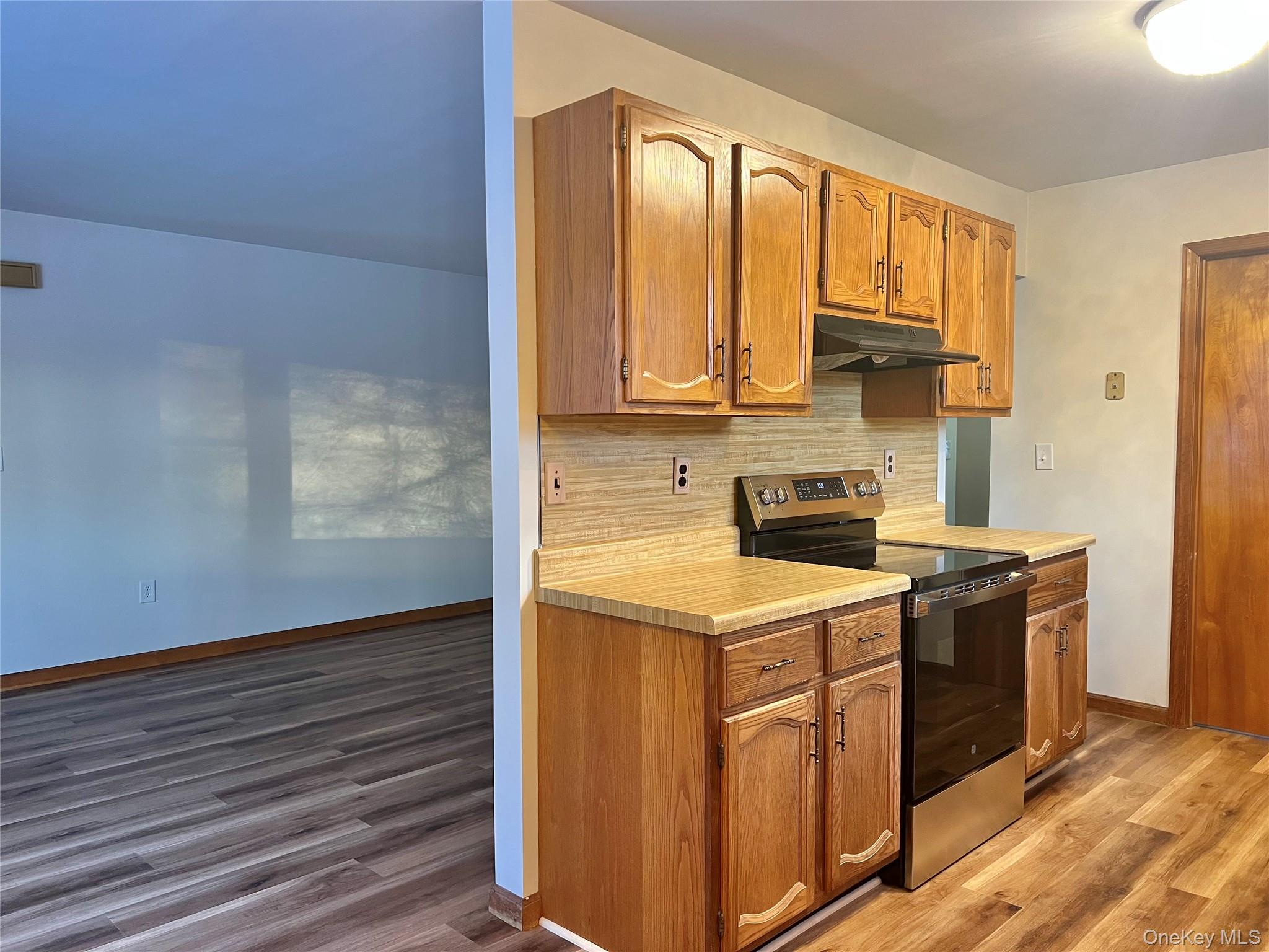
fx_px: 953
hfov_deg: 67.3
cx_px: 634
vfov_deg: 53.1
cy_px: 476
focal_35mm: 26
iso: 160
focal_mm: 5.7
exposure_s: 1/60
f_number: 1.5
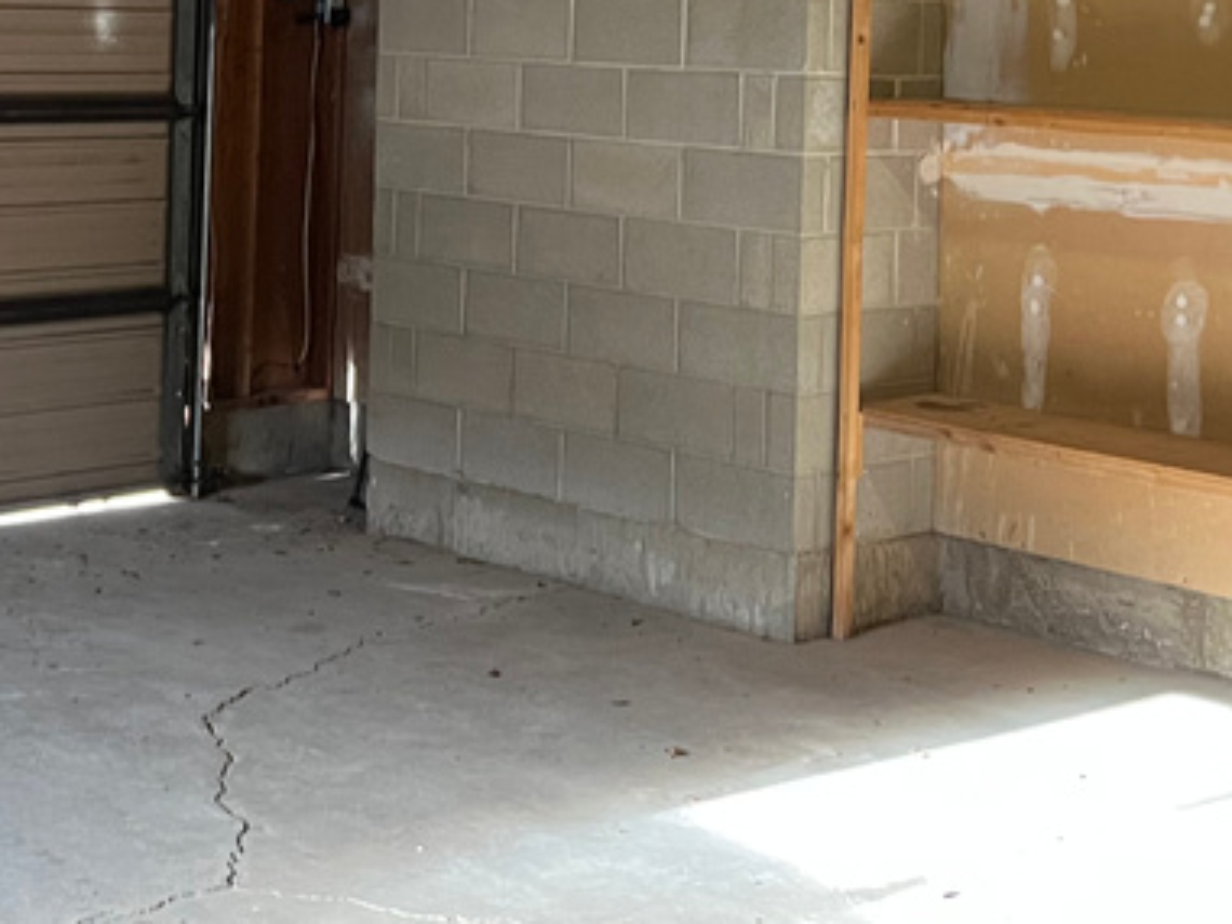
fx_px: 2491
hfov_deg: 27.5
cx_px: 363
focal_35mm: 70
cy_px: -6
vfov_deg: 20.3
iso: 320
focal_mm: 5.7
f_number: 1.5
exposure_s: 1/60
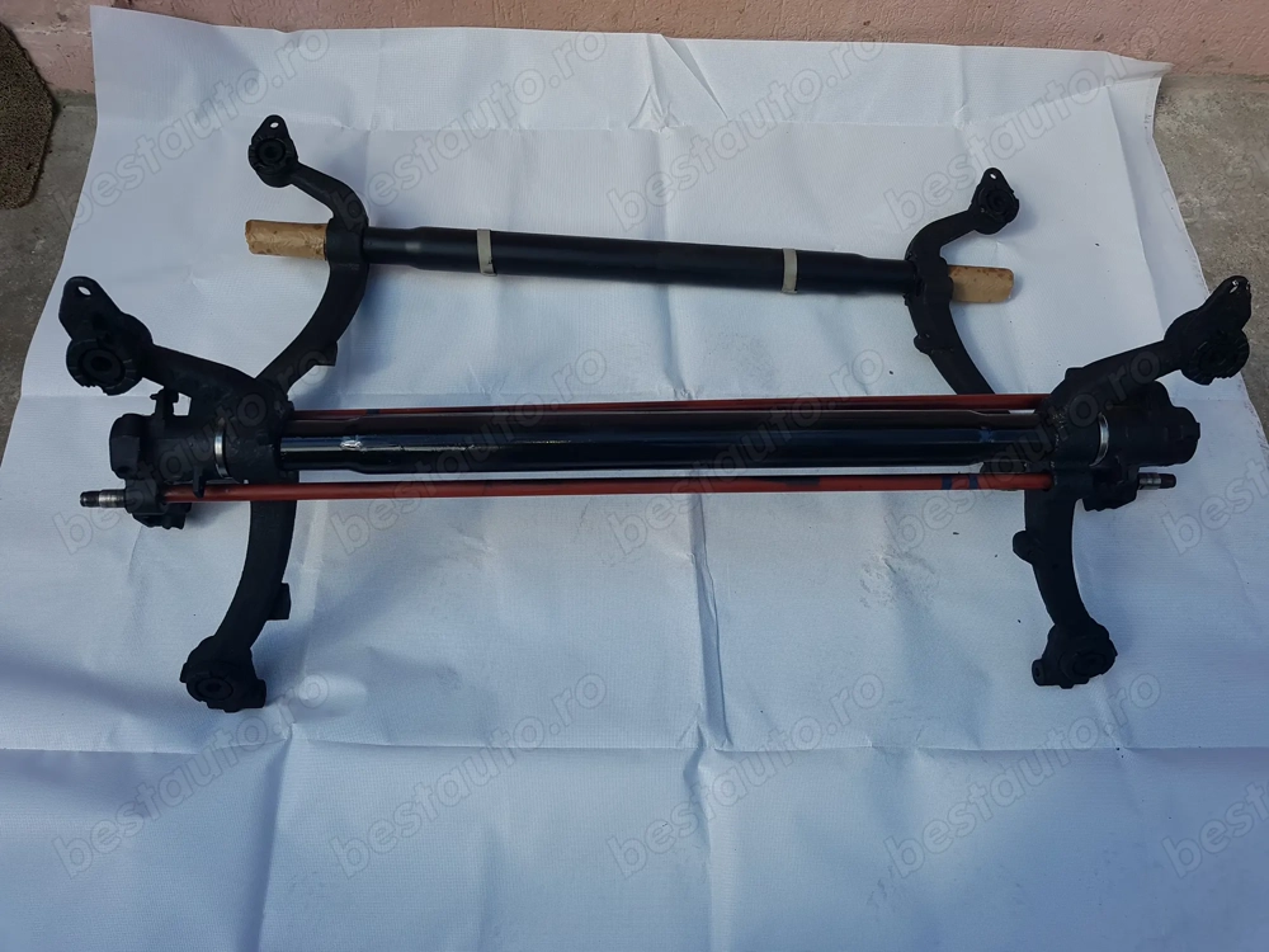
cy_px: 476
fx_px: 953
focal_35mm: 26
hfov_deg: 67.3
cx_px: 634
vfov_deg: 53.1
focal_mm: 4.2
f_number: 1.7
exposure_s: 1/780
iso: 50
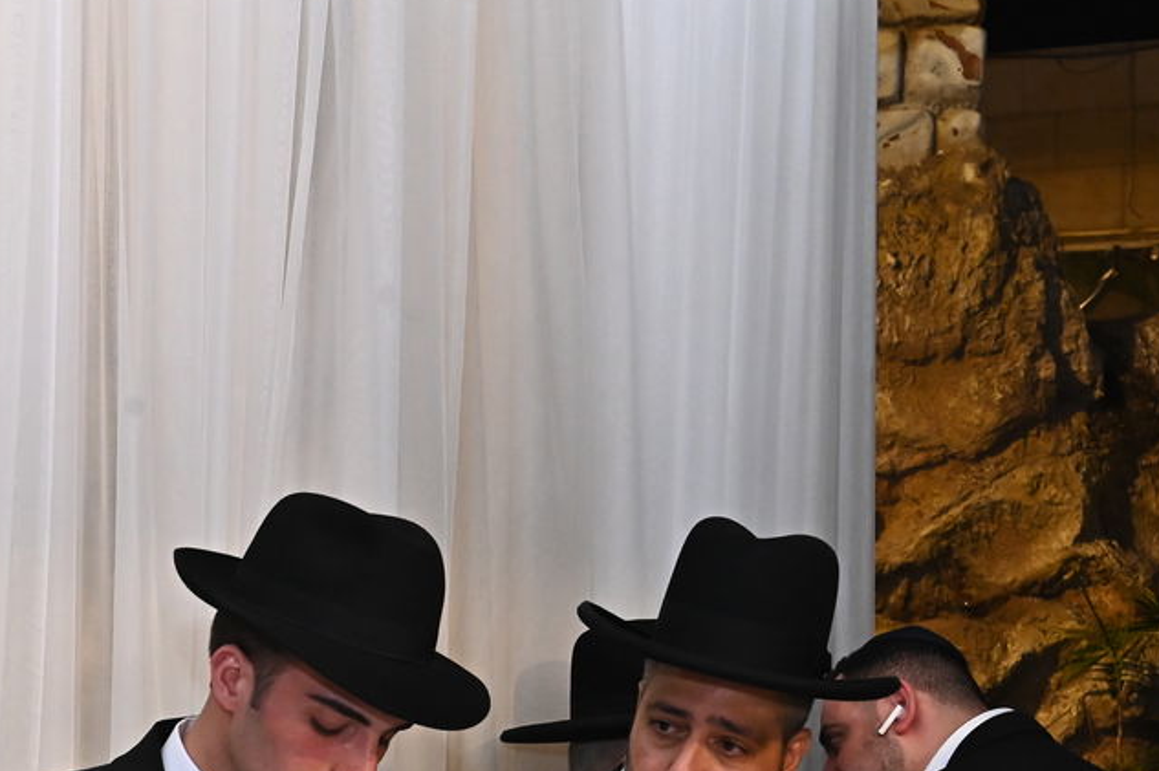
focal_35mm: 84
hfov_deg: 23.9
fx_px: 2702
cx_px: 267
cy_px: 840
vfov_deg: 15.8
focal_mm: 38
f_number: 9
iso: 3200
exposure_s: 1/200
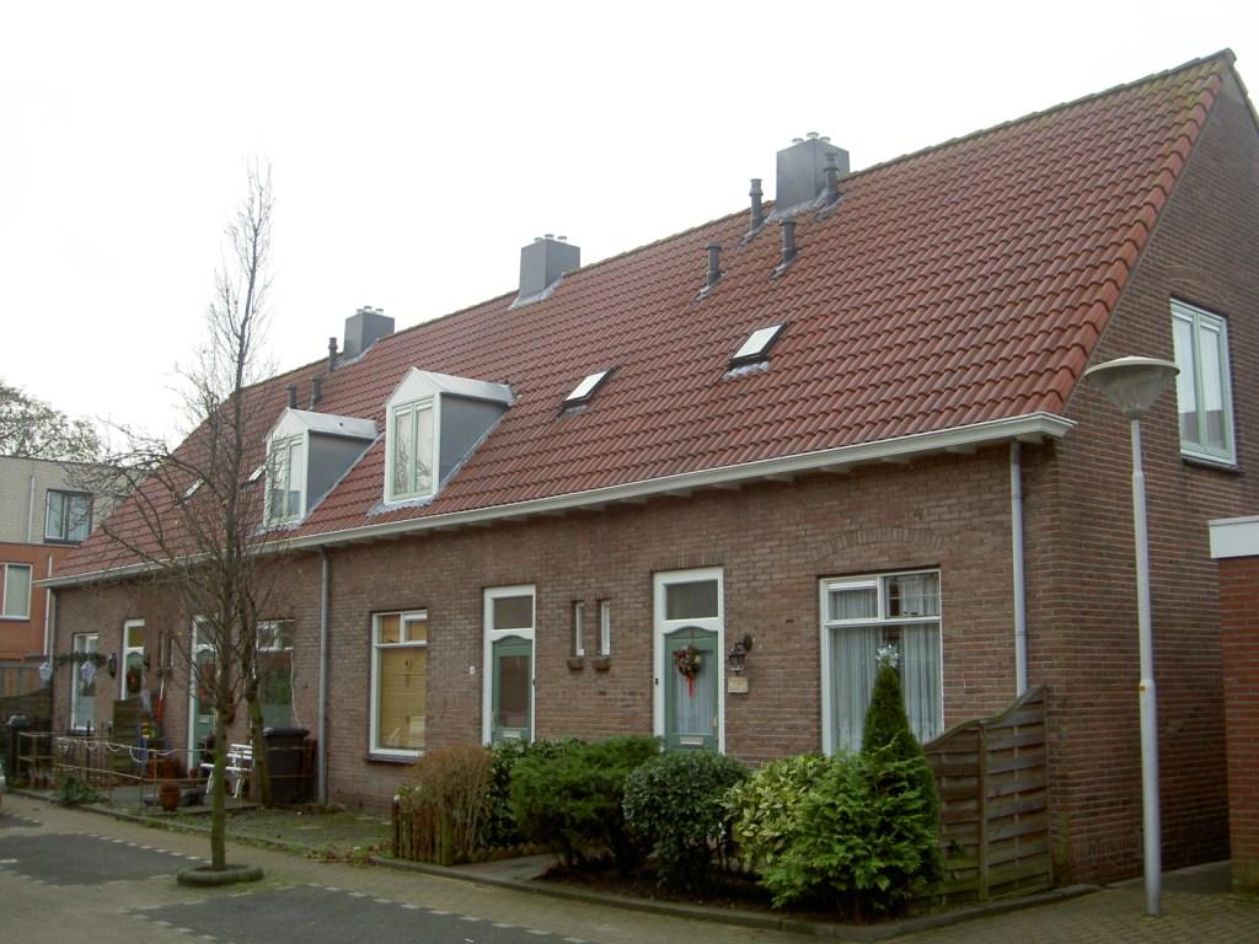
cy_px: 472
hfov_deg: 47.9
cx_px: 630
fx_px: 1418
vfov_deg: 36.8
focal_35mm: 39
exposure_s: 1/50
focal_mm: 8
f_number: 2.8
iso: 100
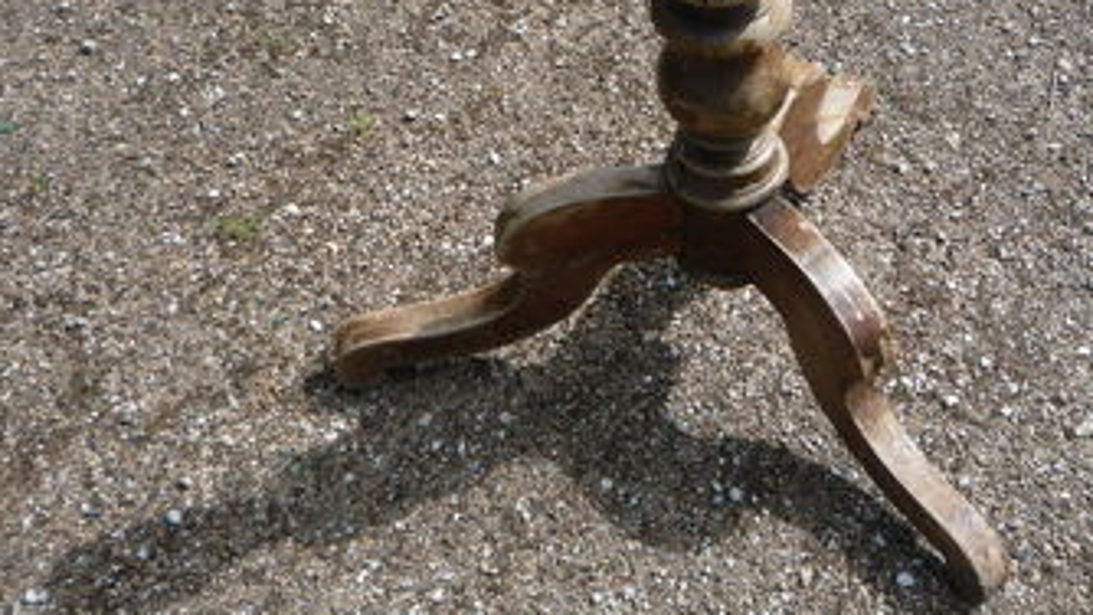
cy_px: 154
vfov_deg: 25.2
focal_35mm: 47
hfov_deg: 43.2
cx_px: 713
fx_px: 1362
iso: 100
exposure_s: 1/400
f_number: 4
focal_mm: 5.2
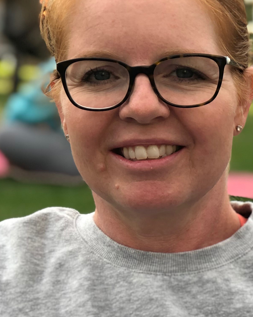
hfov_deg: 10.2
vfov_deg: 12.8
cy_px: 278
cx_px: 291
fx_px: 1405
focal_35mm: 150
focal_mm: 6.6
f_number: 2.8
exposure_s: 1/60
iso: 25
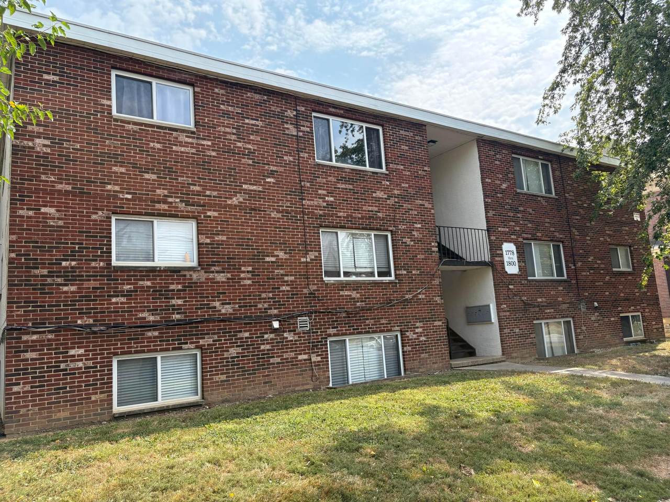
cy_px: 251
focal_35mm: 26
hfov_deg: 67.3
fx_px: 503
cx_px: 335
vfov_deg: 53.1
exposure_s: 1/1484
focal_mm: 5.96
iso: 64
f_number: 1.6
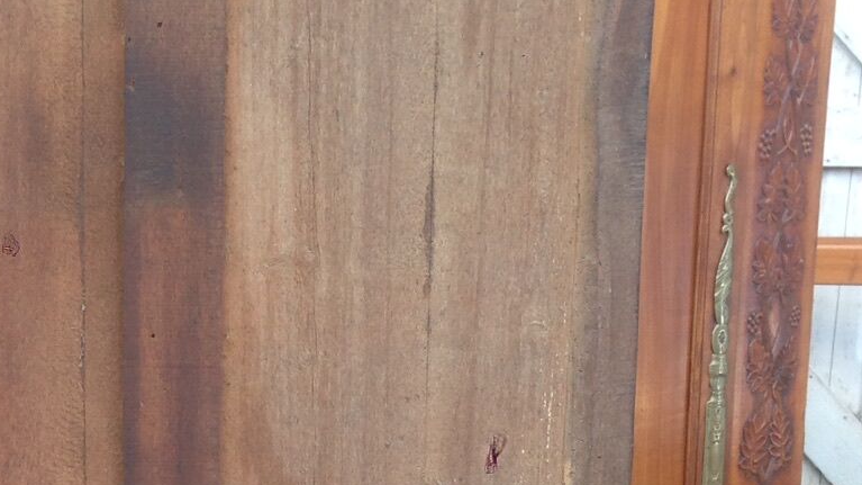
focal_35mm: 96
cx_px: 45
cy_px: 590
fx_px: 2194
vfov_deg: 12.3
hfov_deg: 21.6
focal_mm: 4.12
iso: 50
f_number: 2.4
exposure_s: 1/163
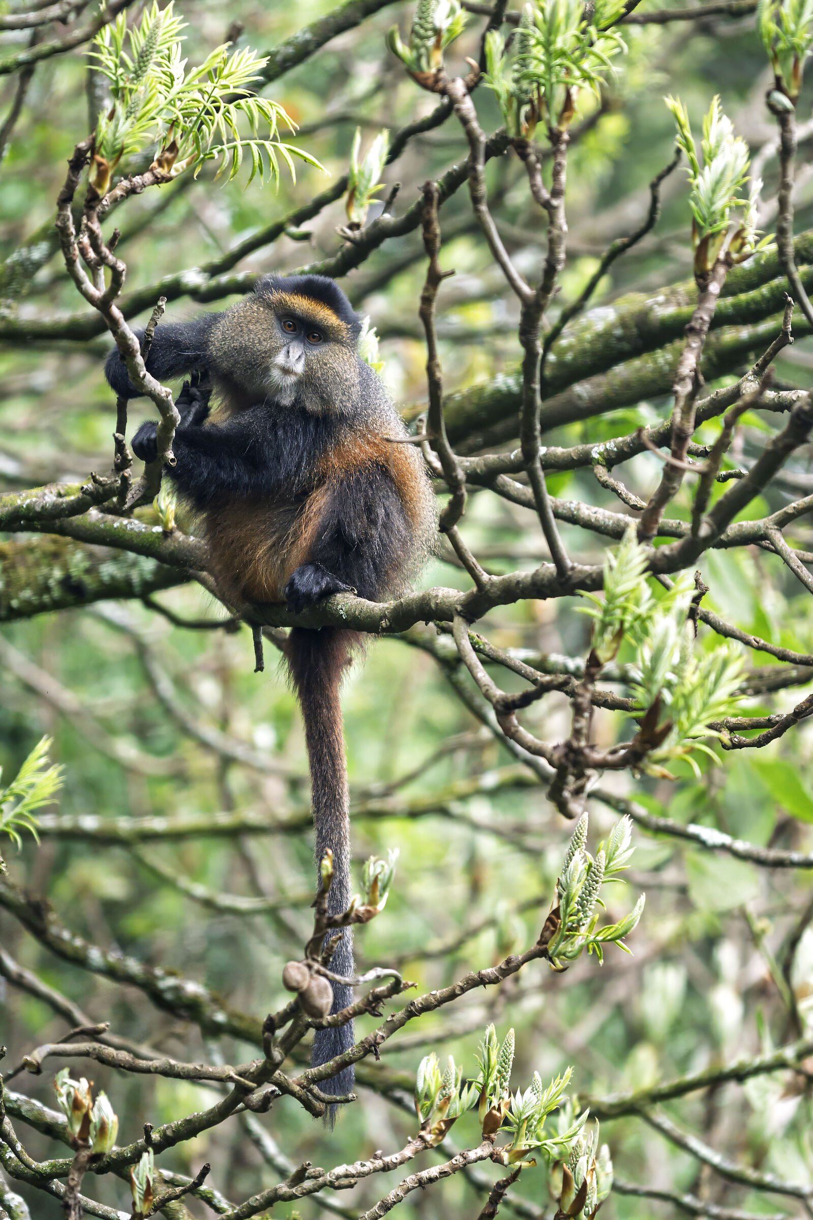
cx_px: 406
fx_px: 8878
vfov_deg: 7.9
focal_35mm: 262
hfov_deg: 5.2
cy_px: 610
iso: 3600
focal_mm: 175
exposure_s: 1/1250
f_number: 4
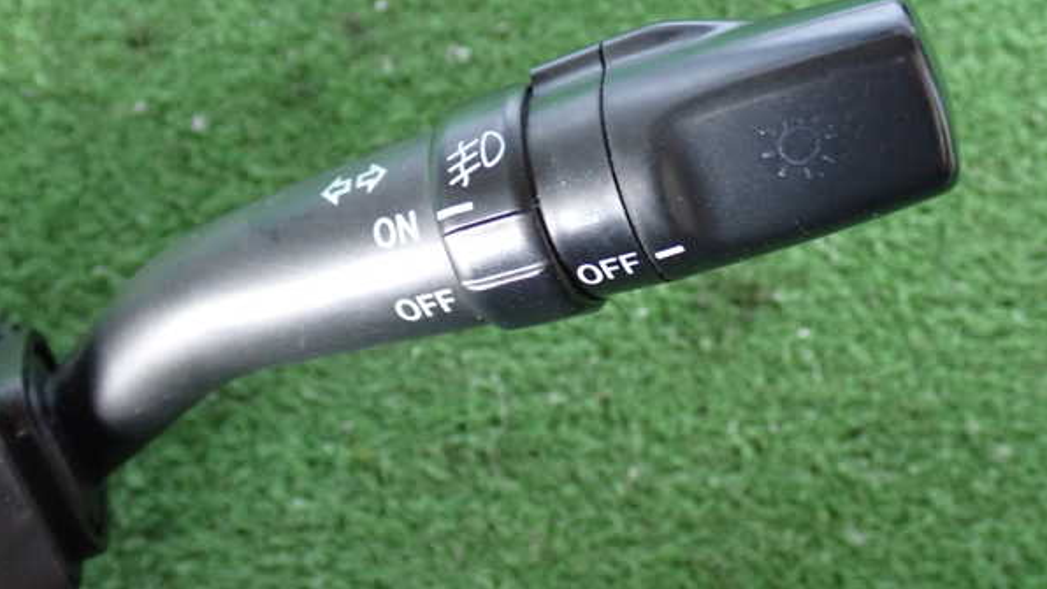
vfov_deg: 26.5
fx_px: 1249
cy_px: 239
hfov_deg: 45.5
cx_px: 522
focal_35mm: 45
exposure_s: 1/30
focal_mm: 7.31
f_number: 2.8
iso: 800
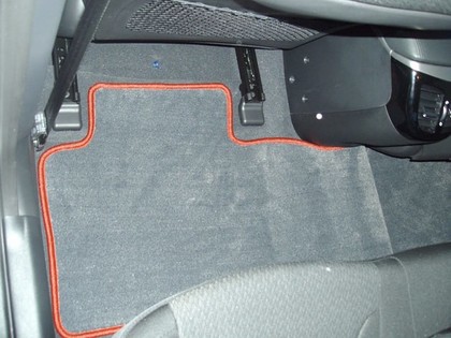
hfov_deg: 51.4
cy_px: 169
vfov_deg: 39.7
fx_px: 469
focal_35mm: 36
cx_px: 226
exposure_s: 1/50
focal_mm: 6
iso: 214
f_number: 2.7
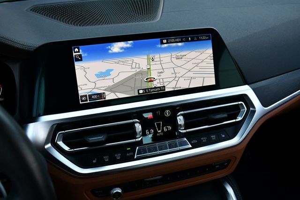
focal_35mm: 36
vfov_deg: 36.9
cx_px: 150
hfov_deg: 53.1
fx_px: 300
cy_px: 100
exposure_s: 1/250
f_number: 4
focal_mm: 18
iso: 400
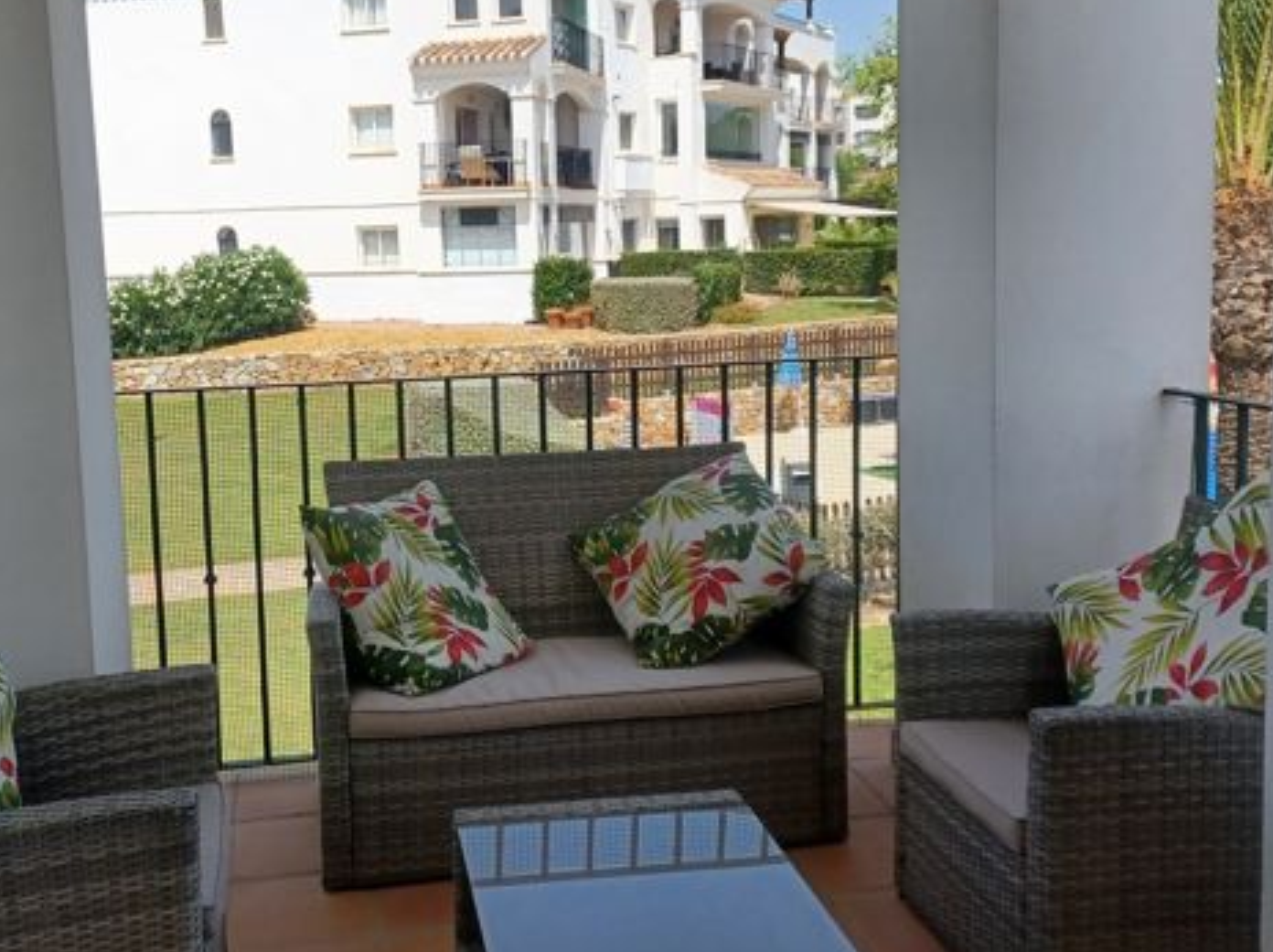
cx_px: 550
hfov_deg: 48.9
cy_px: 387
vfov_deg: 37.5
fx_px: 1396
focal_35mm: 38
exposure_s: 1/361
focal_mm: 4.6
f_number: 1.8
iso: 32
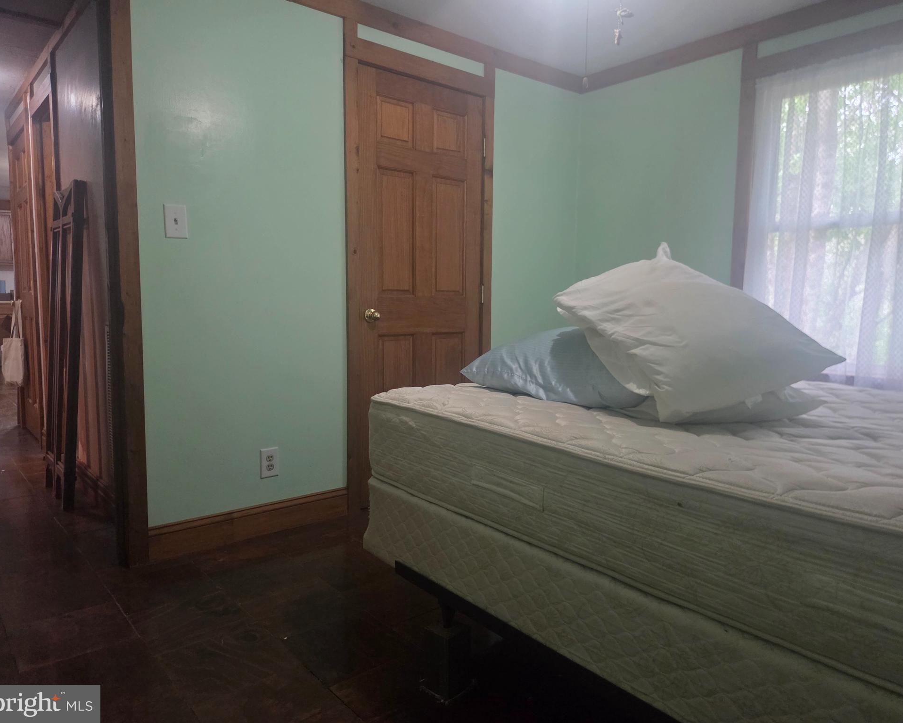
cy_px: 361
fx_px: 641
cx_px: 465
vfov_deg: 58.8
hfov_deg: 70.3
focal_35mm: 24
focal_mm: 5.4
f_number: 1.8
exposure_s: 1/120
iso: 640
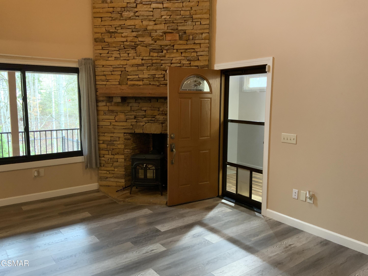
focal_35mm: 29
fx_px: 308
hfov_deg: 61.7
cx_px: 184
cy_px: 138
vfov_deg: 48.2
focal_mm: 3
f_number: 1.8
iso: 250
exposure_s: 1/60
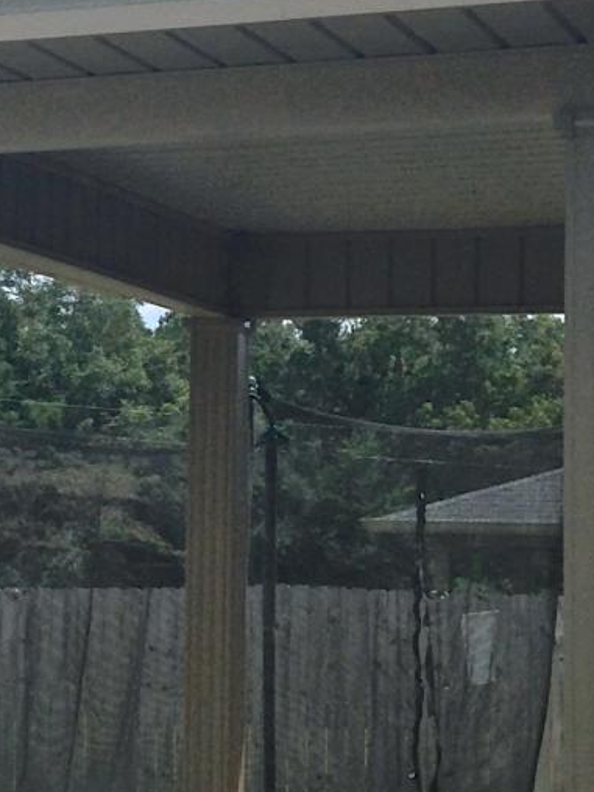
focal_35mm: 130
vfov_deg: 15.2
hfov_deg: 11.0
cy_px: 440
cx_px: -312
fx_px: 2974
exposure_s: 1/2008
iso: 50
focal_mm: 4.12
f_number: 2.4
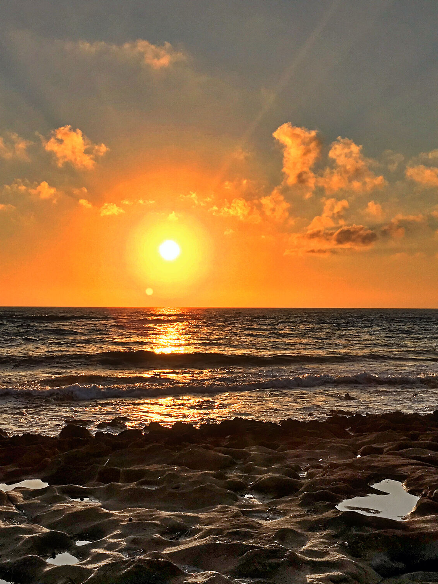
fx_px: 776
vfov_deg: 41.2
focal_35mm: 46
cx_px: 152
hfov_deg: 31.3
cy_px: 274
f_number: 2.2
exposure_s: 1/2653
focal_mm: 4.15
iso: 25
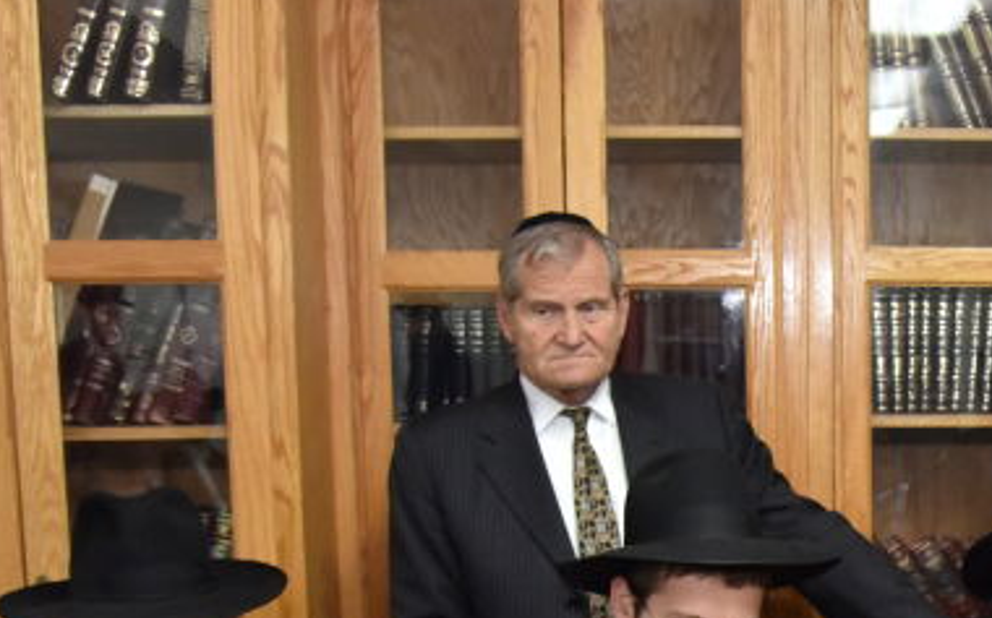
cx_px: 992
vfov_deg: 19.0
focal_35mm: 66
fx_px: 1783
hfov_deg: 29.1
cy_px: 651
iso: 1600
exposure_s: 1/160
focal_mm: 24
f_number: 4
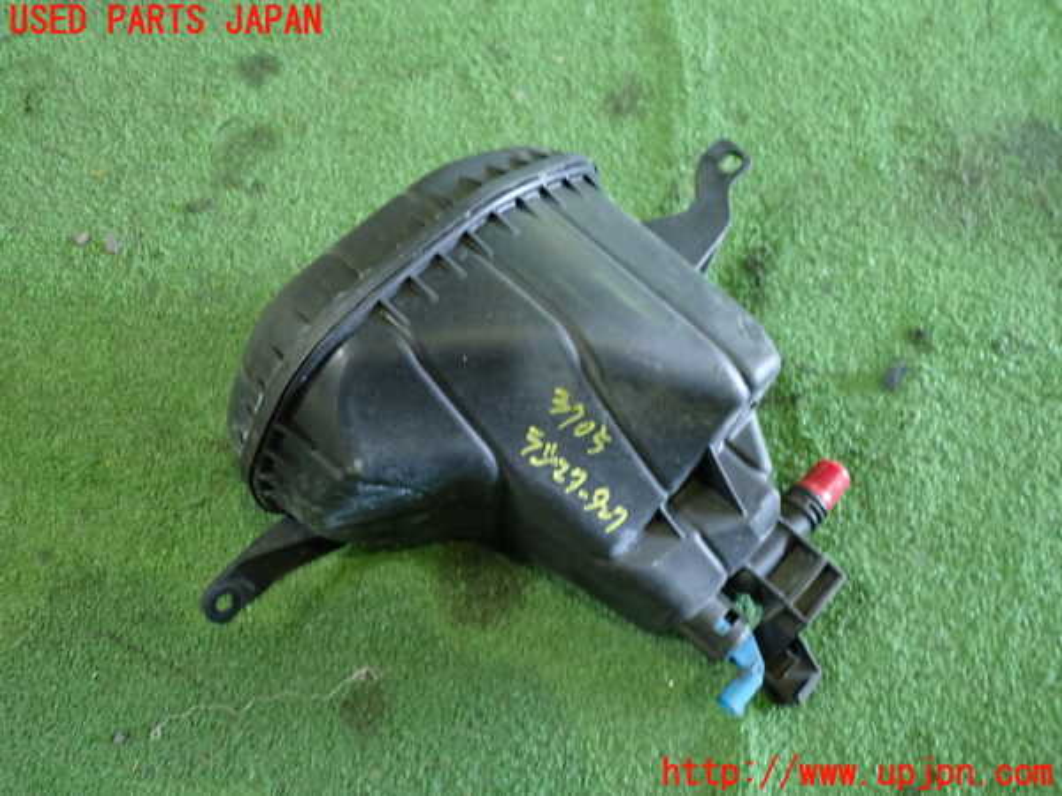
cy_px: 398
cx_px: 531
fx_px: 920
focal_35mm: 30
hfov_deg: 60.0
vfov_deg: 46.8
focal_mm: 5.4
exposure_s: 1/30
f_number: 2.3
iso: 500
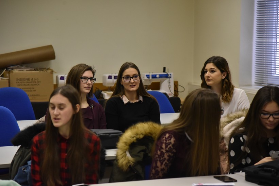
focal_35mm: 120
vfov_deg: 11.4
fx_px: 930
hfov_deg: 17.1
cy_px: 93
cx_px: 140
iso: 3200
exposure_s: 1/400
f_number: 4.5
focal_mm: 120
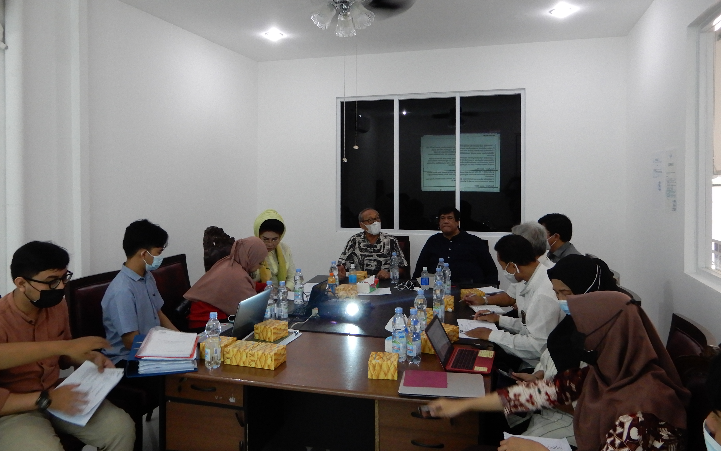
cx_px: 361
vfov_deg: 47.4
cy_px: 190
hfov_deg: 70.4
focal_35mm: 26
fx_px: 511
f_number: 3.4
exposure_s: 1/30
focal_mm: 4.3
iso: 360
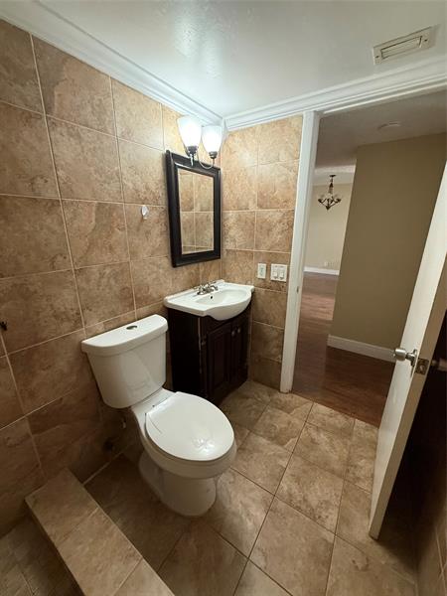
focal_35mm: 14
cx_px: 224
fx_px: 241
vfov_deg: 102.1
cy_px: 298
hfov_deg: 85.7
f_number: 2.2
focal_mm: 2.22
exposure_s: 1/60
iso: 500
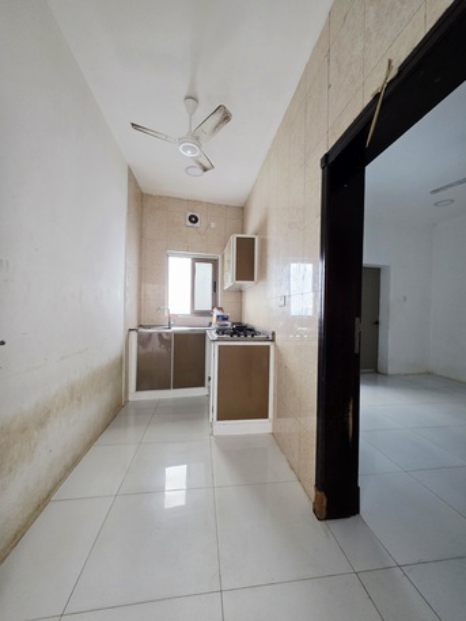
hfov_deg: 89.9
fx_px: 233
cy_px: 310
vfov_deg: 106.2
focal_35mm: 13
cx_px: 233
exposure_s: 1/50.3
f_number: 1.9
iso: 500
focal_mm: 2.2
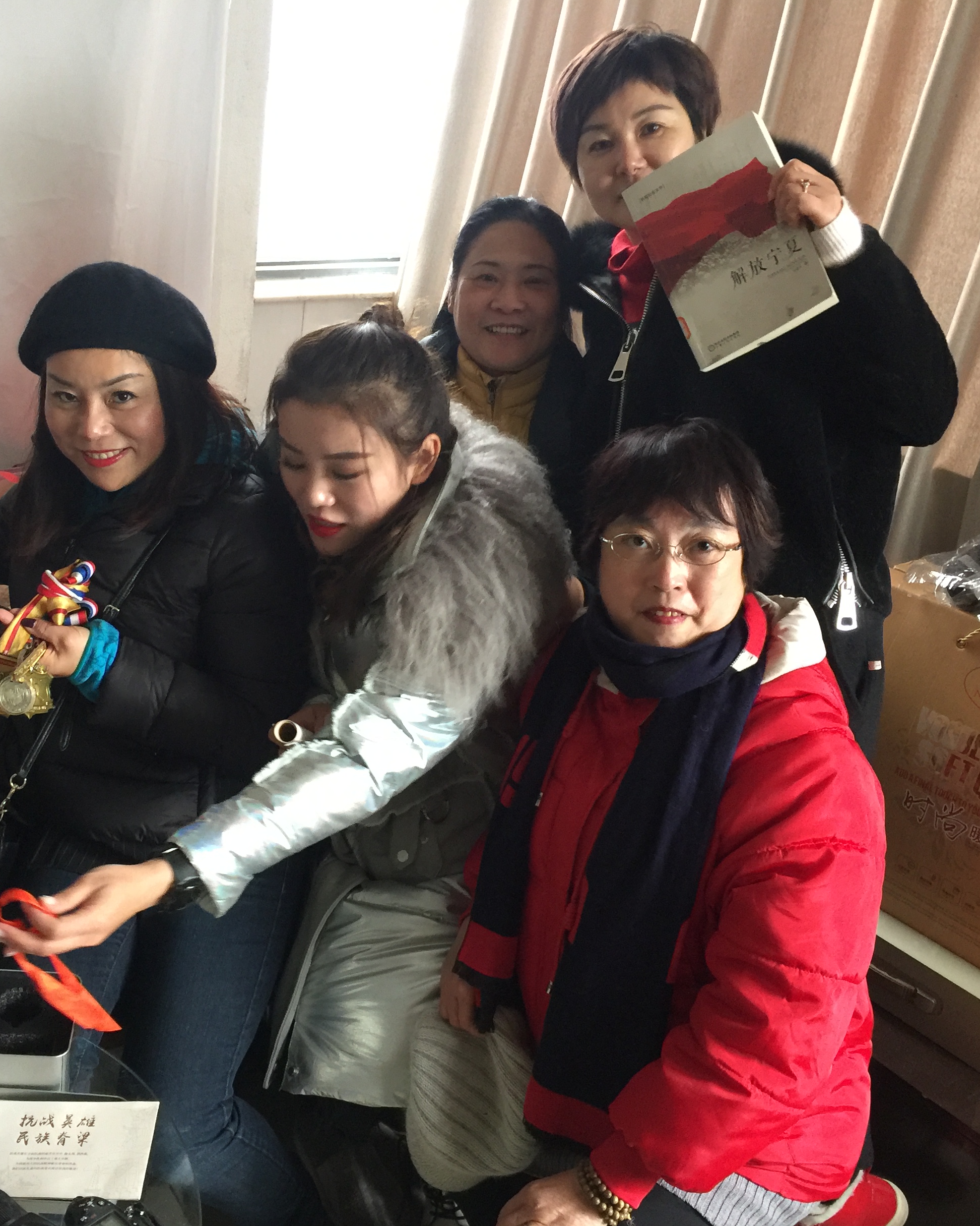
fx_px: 1378
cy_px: 612
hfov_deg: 38.8
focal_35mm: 38
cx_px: 339
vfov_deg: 47.9
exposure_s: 1/17
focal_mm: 4.15
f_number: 2.2
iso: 125
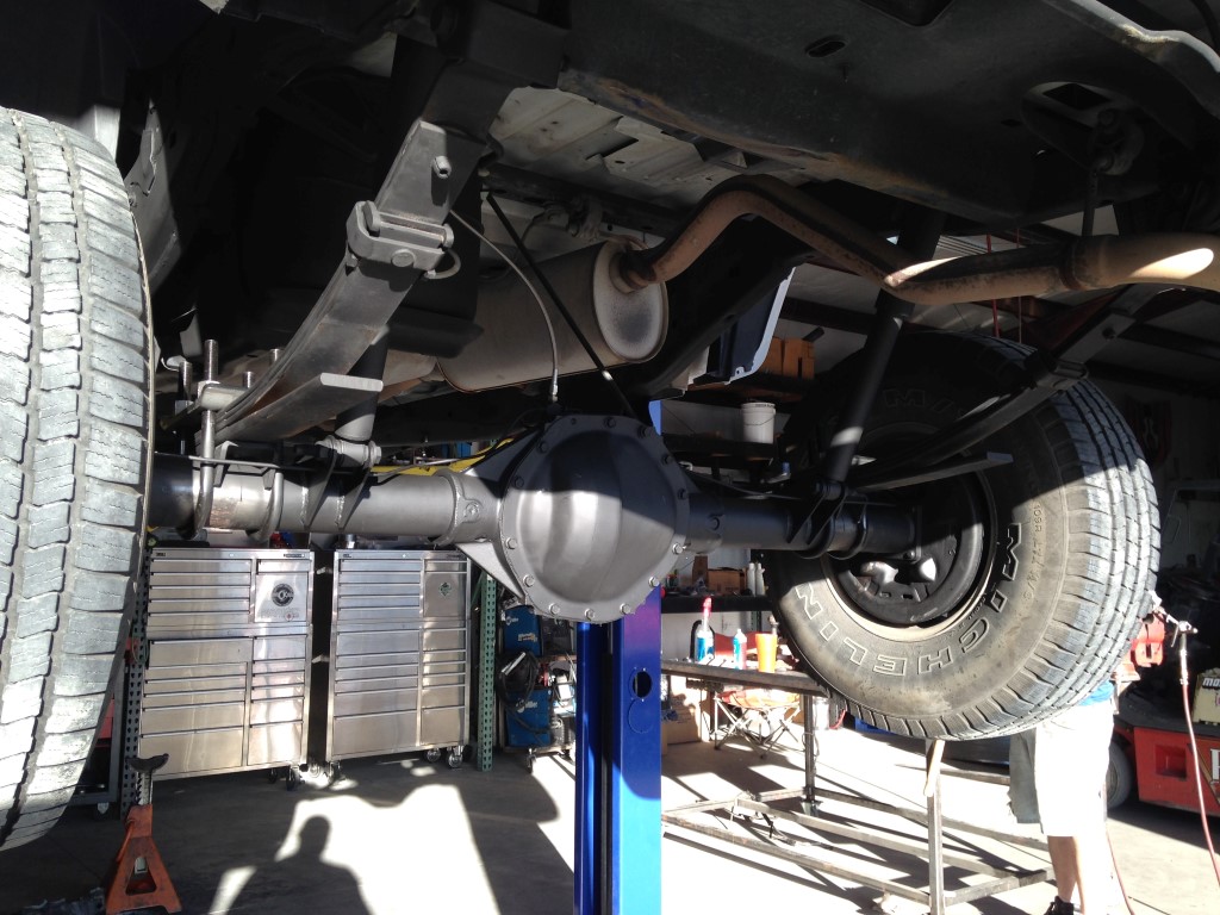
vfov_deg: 42.9
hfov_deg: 55.4
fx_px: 1163
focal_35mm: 33
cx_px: 610
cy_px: 458
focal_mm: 4.12
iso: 50
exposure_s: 1/188
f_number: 2.4
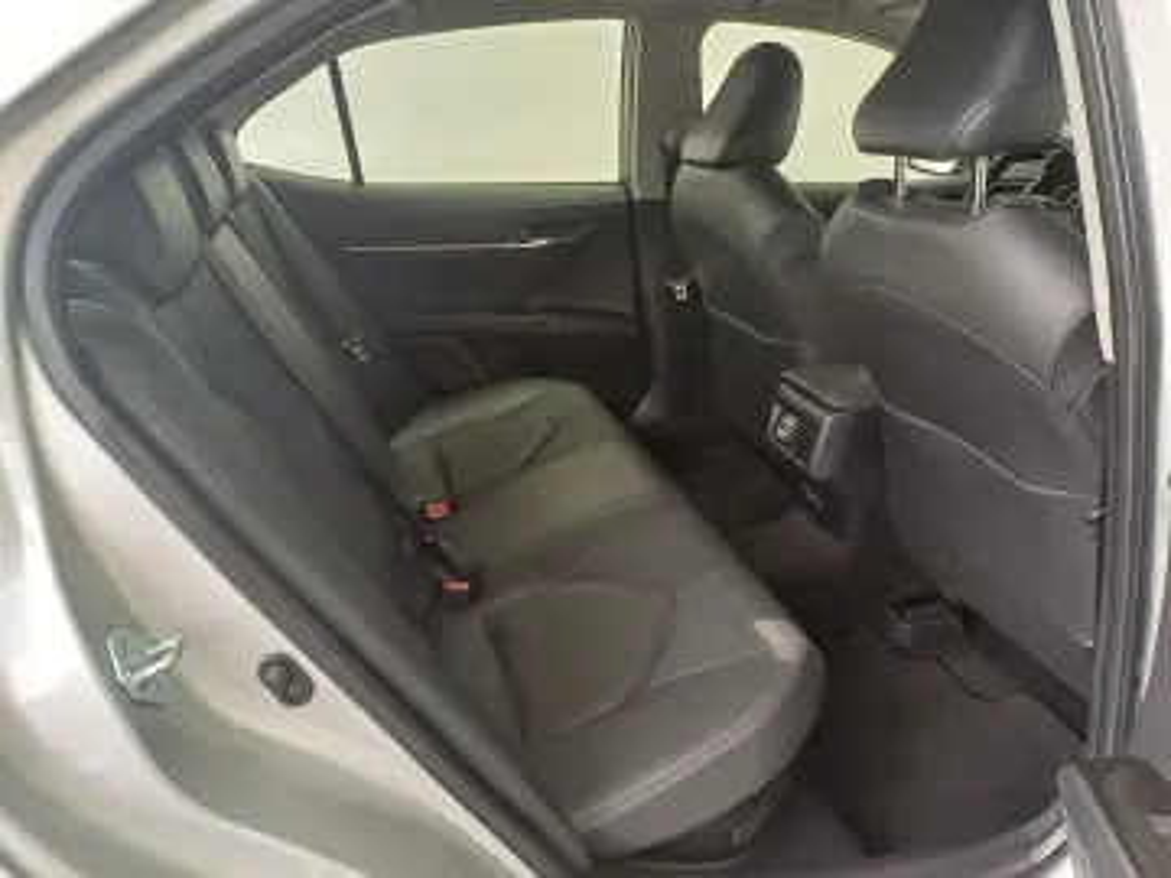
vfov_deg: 54.9
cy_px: 439
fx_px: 846
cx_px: 586
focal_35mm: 25
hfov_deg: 69.4
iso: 64
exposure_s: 1/50
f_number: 1.8
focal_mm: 4.65
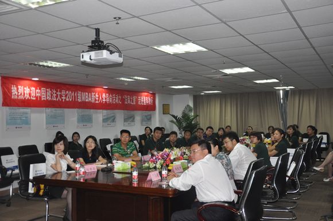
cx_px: 166
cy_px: 110
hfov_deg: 51.3
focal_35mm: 38
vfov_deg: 35.4
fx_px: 346
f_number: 4
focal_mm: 25
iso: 800
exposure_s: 1/60
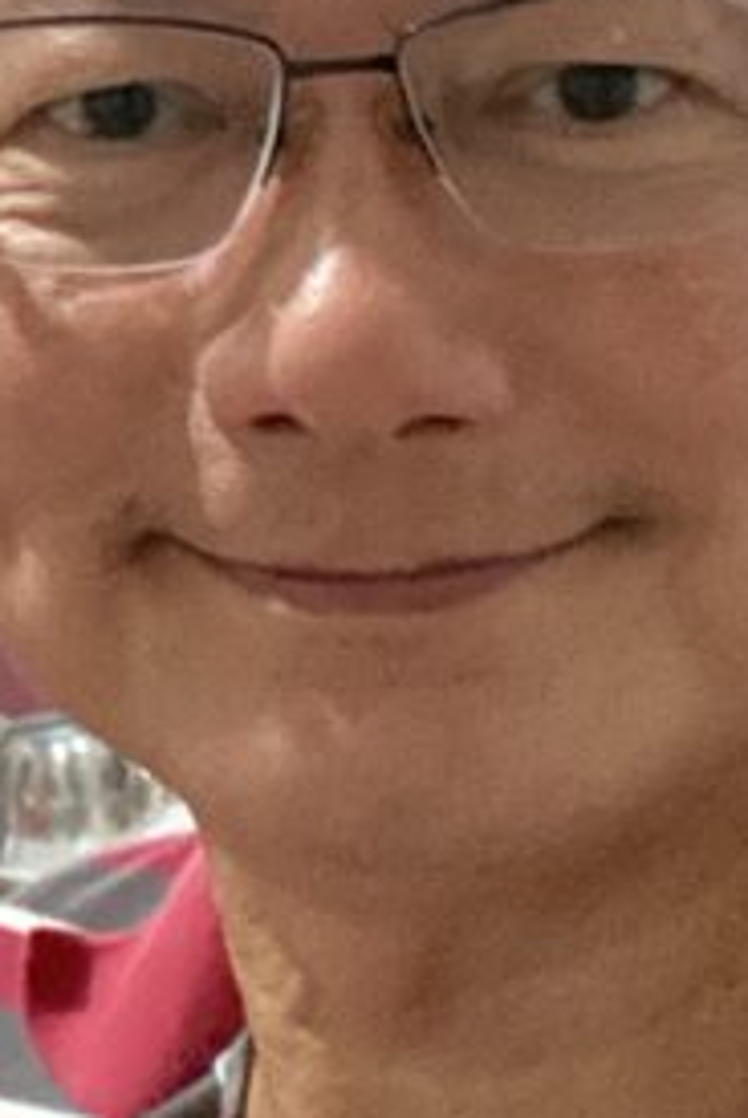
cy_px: -224
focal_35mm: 116
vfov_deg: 16.9
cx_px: -402
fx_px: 3606
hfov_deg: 11.3
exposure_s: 1/25
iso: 400
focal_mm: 2.71
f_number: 2.2
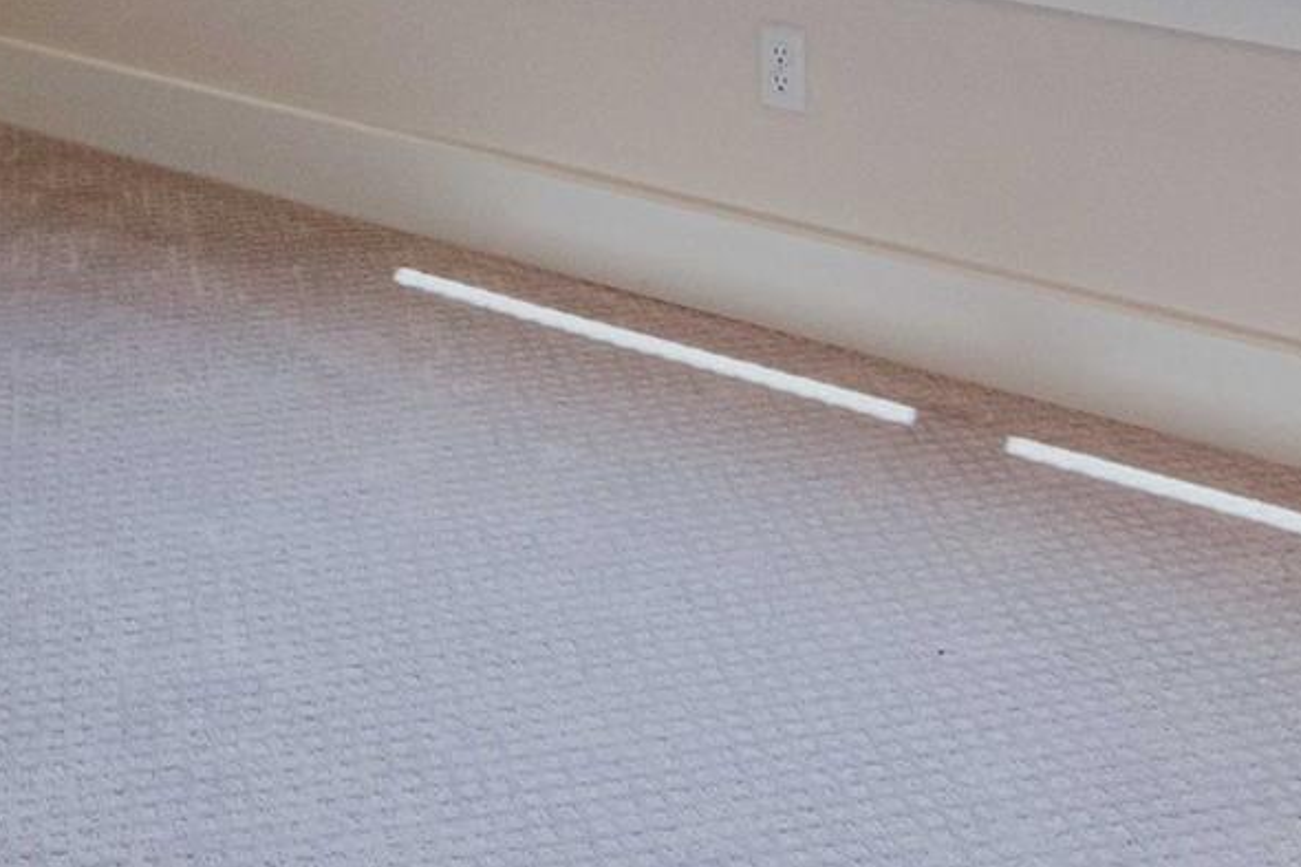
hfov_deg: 28.8
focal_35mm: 68
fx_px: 2447
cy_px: -555
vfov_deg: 17.4
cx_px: 187
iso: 400
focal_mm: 13
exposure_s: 1/250
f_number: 5.6
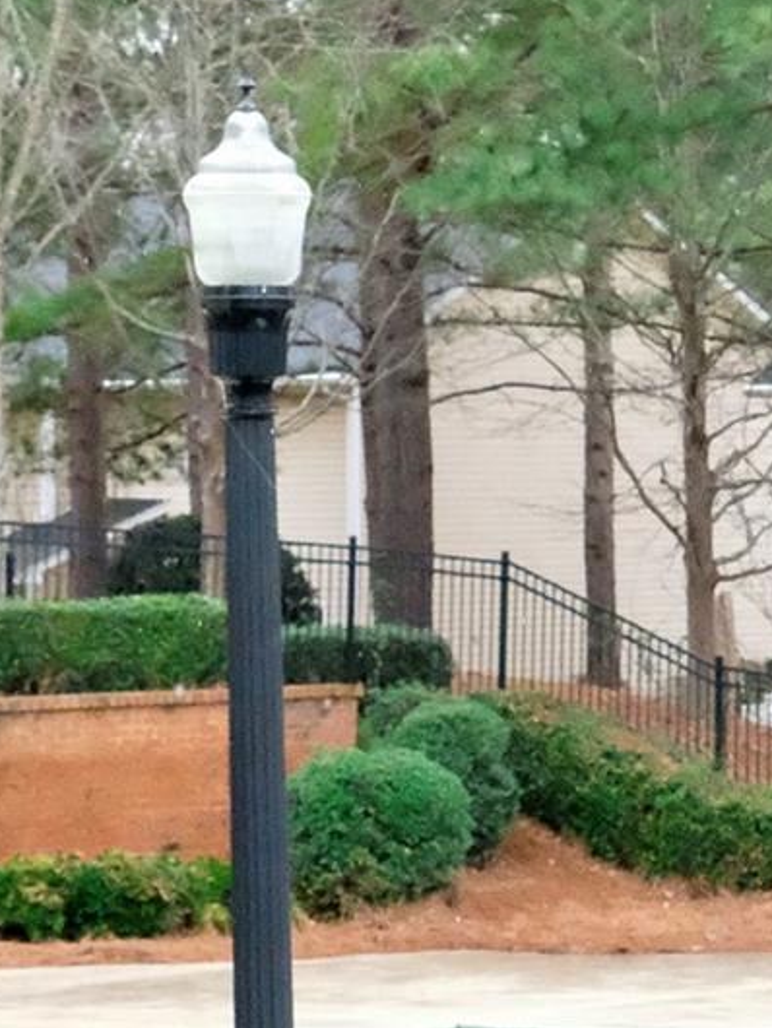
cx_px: 1166
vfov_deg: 10.9
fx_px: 5408
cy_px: 556
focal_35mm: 182
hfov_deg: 8.0
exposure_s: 1/1600
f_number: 5.6
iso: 12800
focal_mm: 32.5
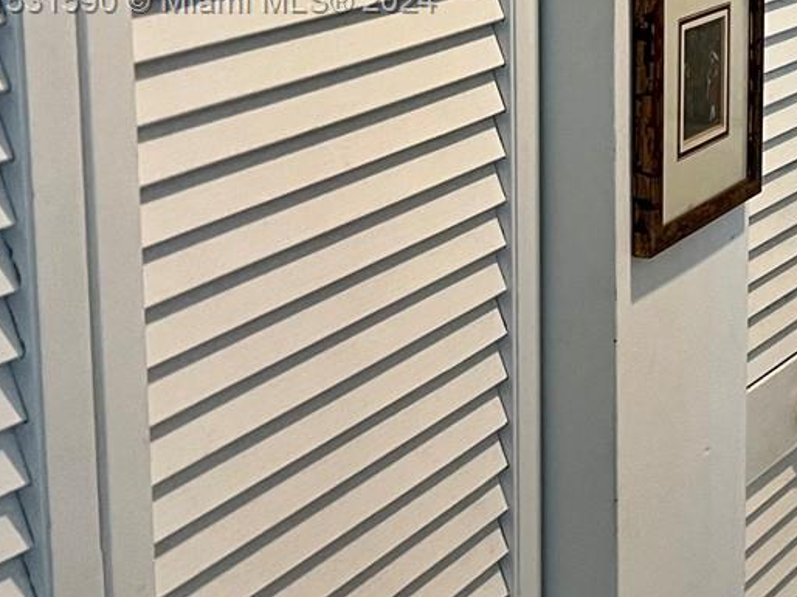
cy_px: 3
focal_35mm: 81
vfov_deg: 17.8
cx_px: 1180
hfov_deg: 20.7
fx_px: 1864
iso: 125
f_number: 1.5
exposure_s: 1/60
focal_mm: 5.7
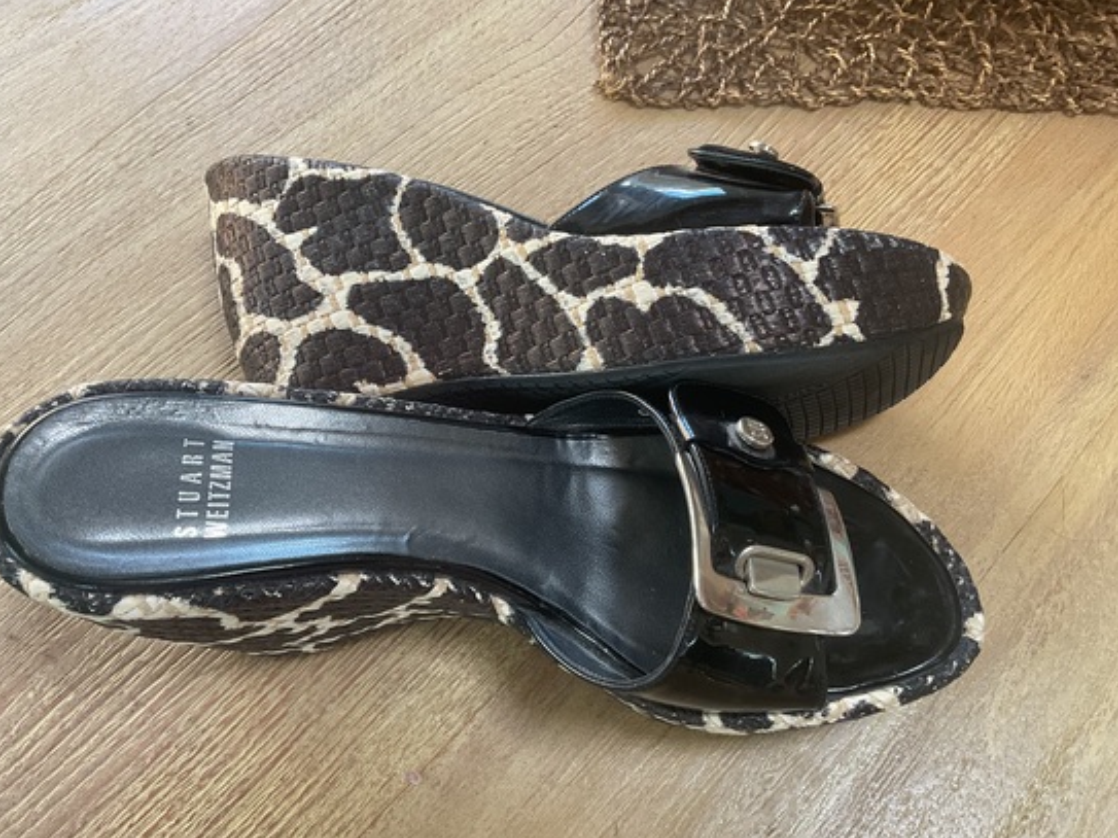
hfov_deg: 58.3
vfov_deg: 45.4
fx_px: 1001
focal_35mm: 31
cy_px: 413
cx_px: 537
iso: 64
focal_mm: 3
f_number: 1.8
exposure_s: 1/60
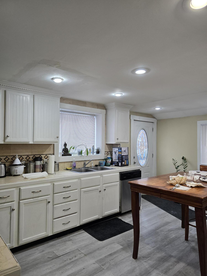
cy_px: 138
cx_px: 104
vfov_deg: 73.9
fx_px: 183
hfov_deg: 58.9
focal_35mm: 23
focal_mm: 6.3
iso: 160
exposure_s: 1/120
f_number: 1.7
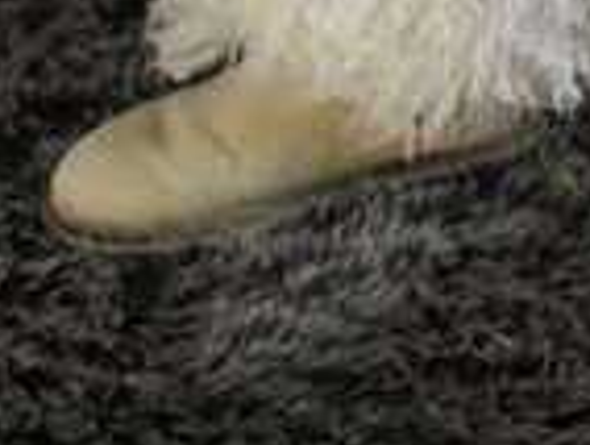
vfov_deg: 11.2
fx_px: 2219
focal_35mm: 130
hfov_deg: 14.9
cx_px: 559
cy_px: -69
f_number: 4.2
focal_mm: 9.8
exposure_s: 1/25
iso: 400
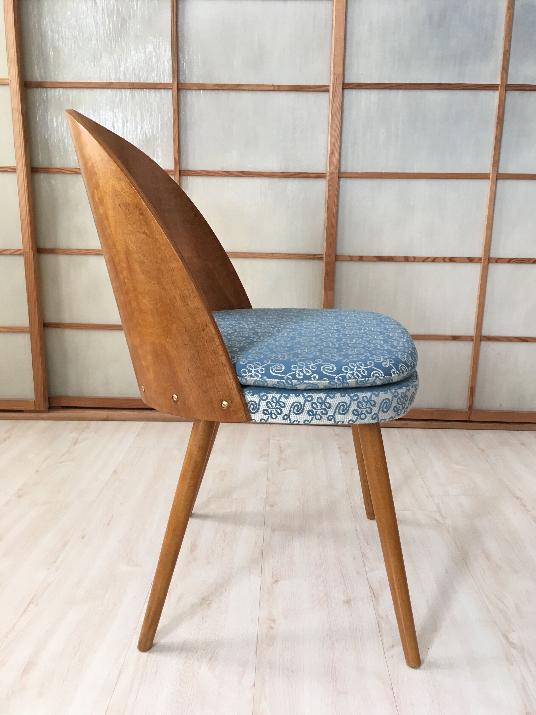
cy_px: 358
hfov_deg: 48.2
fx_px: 599
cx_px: 268
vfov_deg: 61.7
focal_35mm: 29
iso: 50
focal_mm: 4.15
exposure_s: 1/33
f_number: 2.2
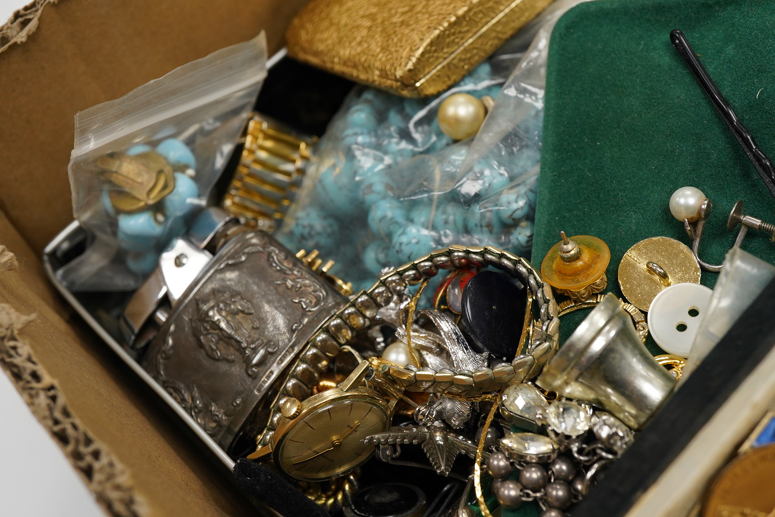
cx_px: 388
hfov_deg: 43.6
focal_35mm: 45
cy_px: 258
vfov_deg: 29.9
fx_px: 969
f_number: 11
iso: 1250
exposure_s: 1/125
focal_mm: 30
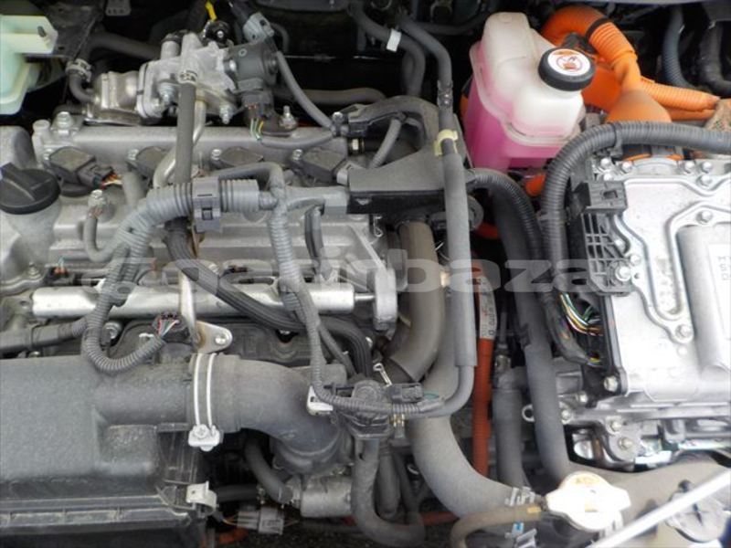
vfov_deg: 46.8
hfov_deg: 60.0
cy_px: 274
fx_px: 634
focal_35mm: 30
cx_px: 366
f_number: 3.3
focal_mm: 4.1
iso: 125
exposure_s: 1/250
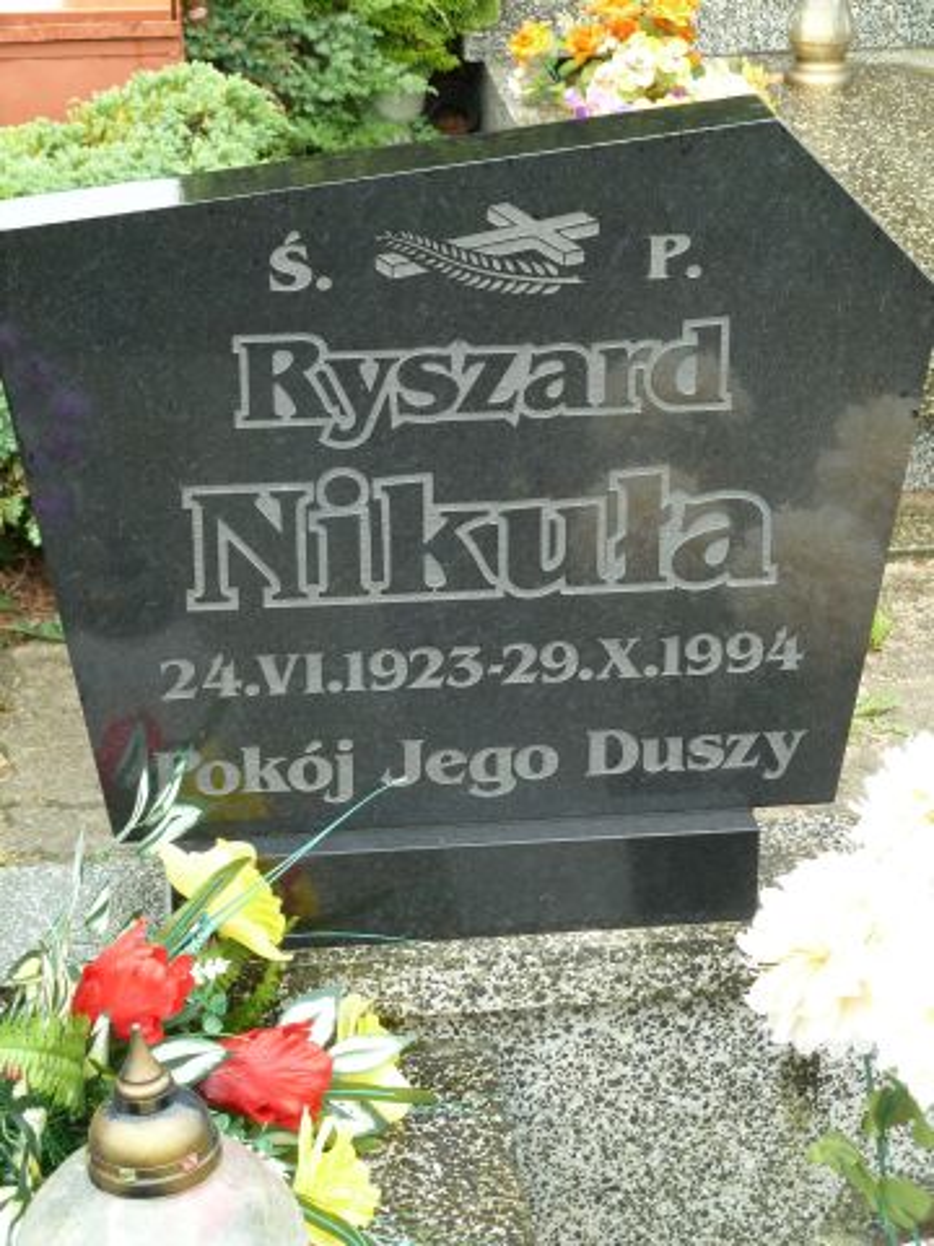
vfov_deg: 23.6
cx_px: 467
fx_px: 2986
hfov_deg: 17.8
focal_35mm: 83
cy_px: 623
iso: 100
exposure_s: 1/40
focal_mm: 13.7
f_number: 4.2
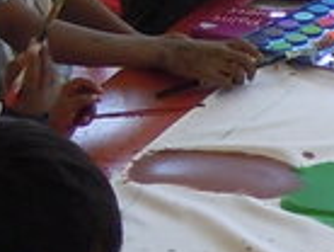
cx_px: 668
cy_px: 400
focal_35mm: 222
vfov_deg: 6.6
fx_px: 2146
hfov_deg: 8.4
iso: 200
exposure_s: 1/60
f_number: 3.5
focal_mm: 5.4
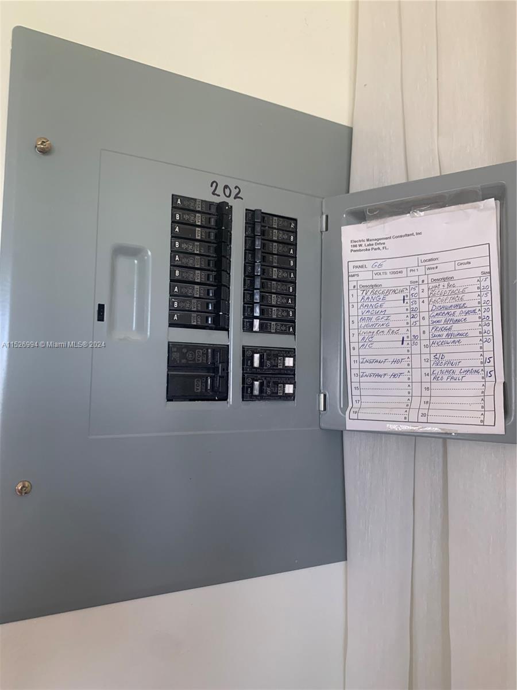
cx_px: 258
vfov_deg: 67.3
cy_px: 345
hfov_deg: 53.1
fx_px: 518
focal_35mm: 26
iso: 100
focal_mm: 4.25
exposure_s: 1/60
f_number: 1.8
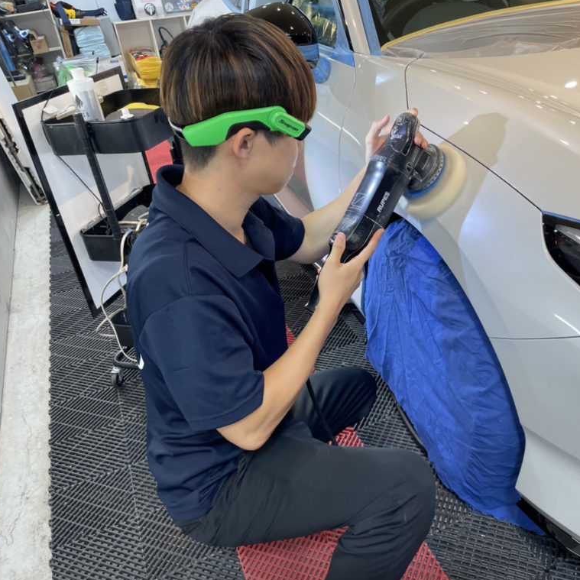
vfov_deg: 52.5
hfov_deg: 51.7
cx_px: 381
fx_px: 588
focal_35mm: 31
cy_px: 290
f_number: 1.6
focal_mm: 4.2
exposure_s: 1/120
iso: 64
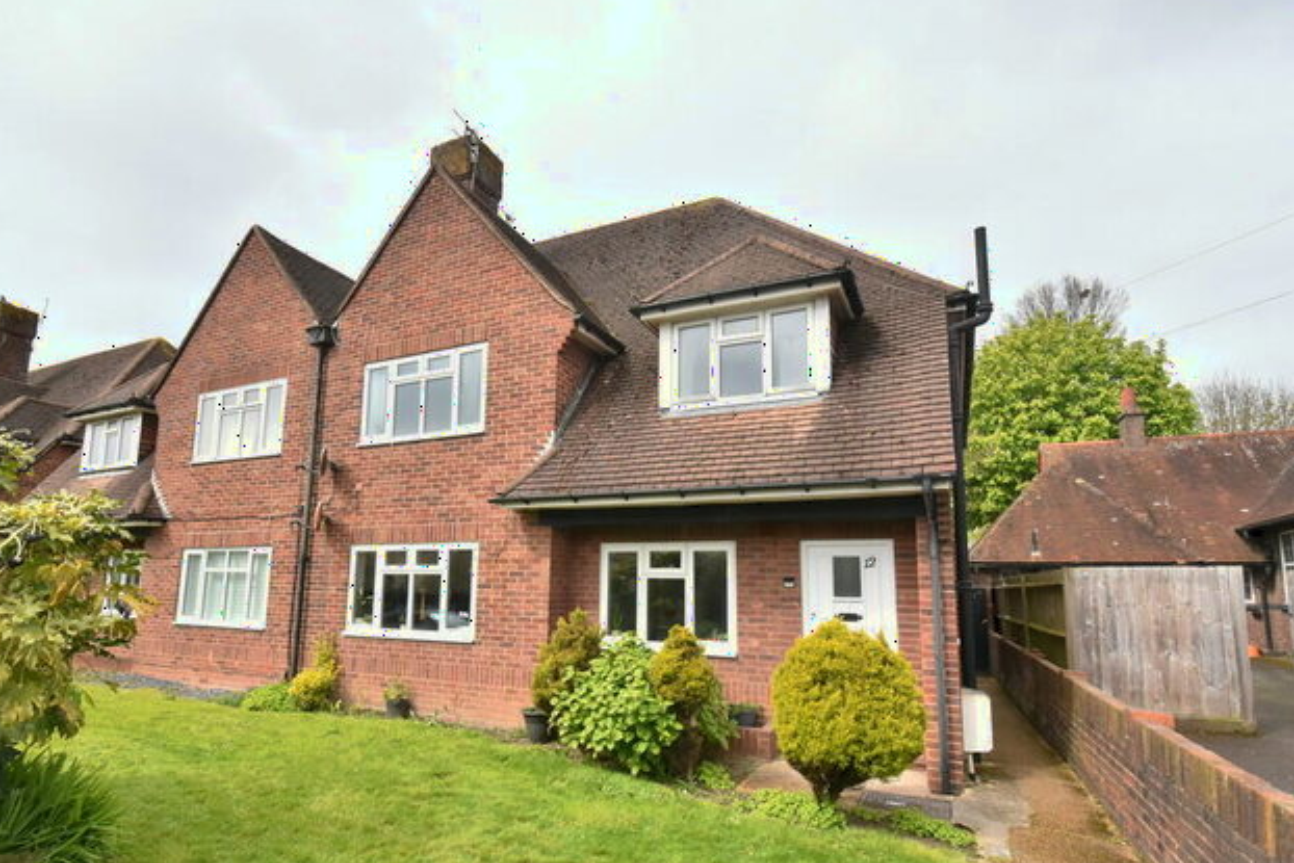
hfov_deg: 88.0
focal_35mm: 19
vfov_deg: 65.6
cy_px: 475
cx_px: 595
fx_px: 667
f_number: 10
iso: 500
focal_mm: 11
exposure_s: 1/400
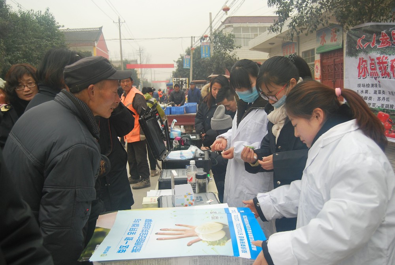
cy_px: 132
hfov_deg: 57.1
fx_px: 363
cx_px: 198
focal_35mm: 33
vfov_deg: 40.1
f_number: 5
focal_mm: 22
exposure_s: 1/100
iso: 200
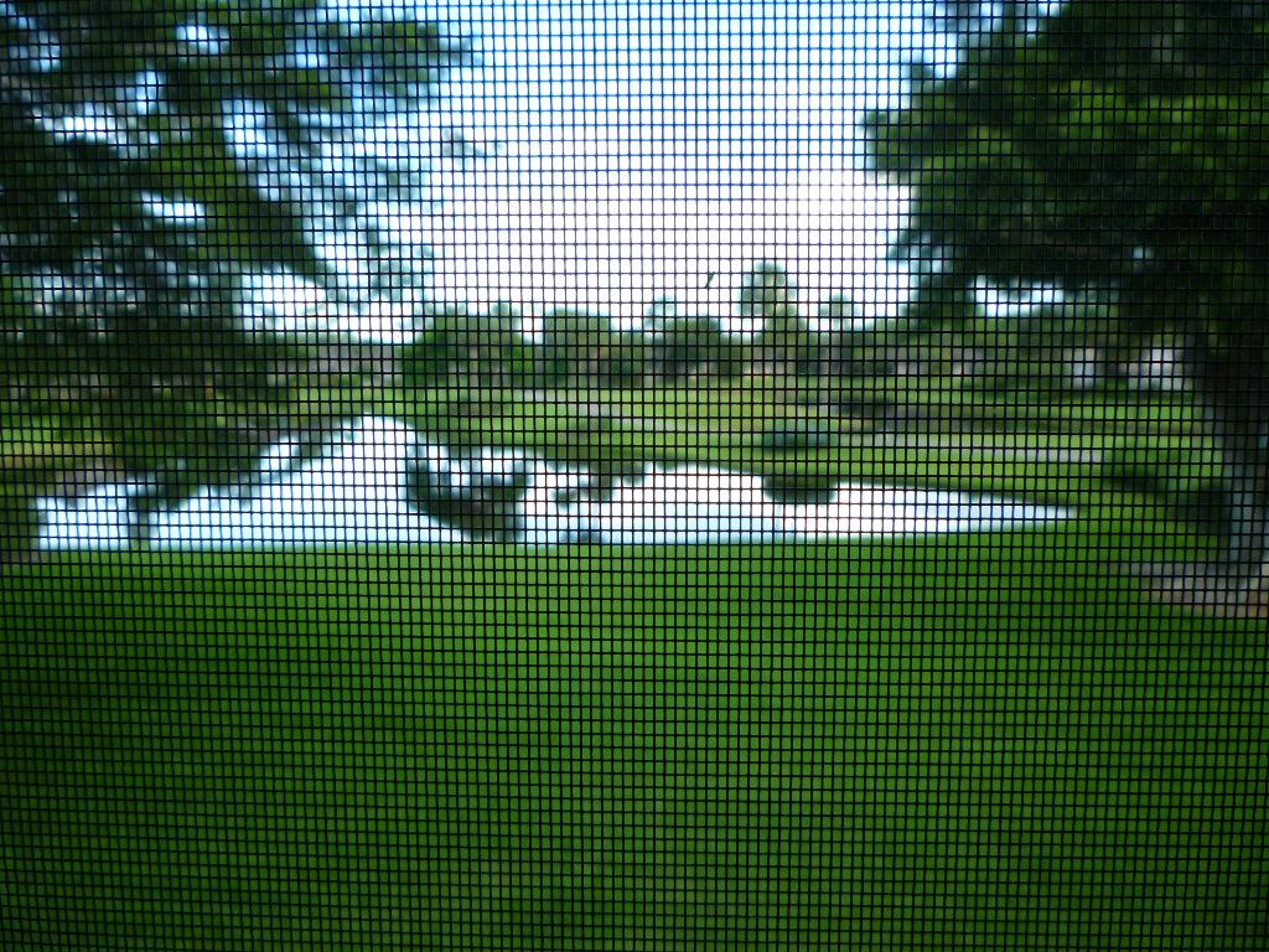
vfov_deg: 48.2
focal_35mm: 29
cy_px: 476
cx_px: 634
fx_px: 1063
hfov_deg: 61.7
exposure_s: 1/250
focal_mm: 5.2
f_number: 3.3
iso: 200
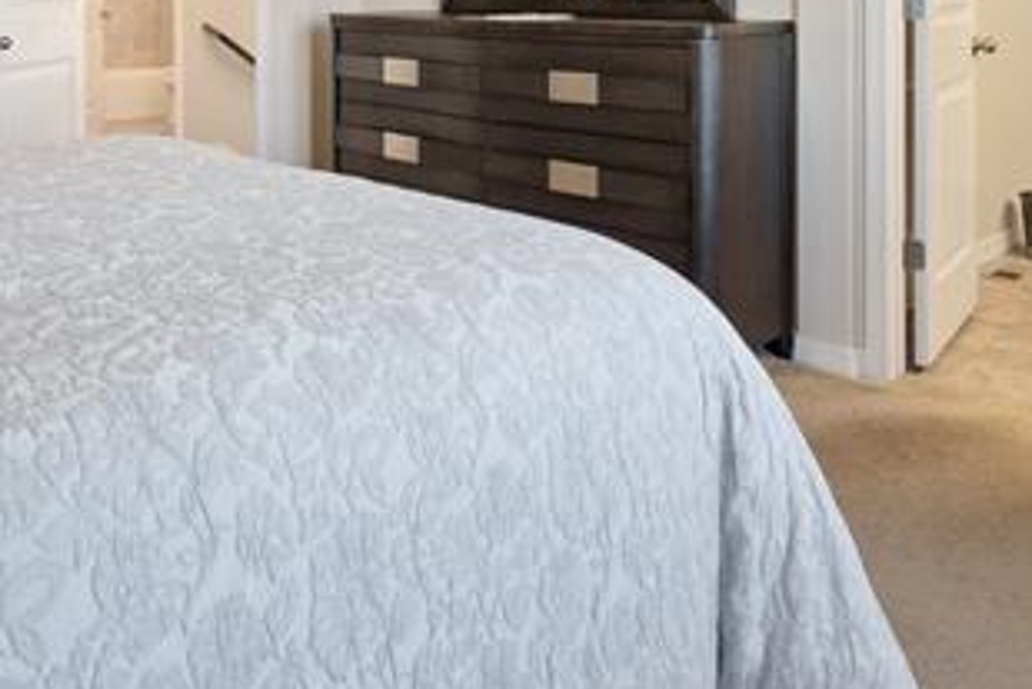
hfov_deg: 56.4
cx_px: 373
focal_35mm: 33
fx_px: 946
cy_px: -3
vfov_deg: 36.0
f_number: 8
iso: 1250
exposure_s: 1/15
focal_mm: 16
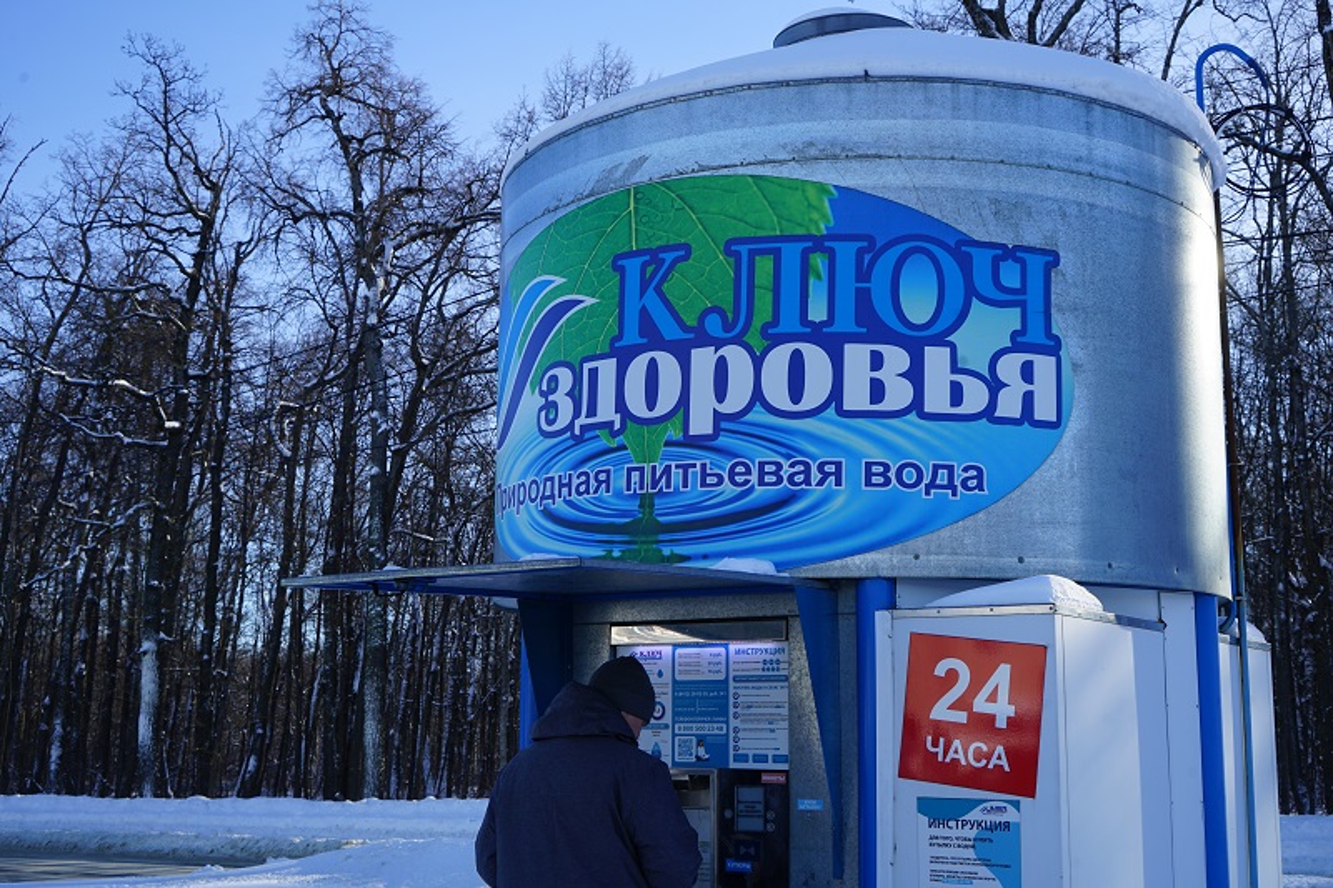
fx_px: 1592
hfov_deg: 45.4
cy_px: 444
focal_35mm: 43
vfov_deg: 31.2
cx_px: 666
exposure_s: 1/100
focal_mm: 43
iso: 100
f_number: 10
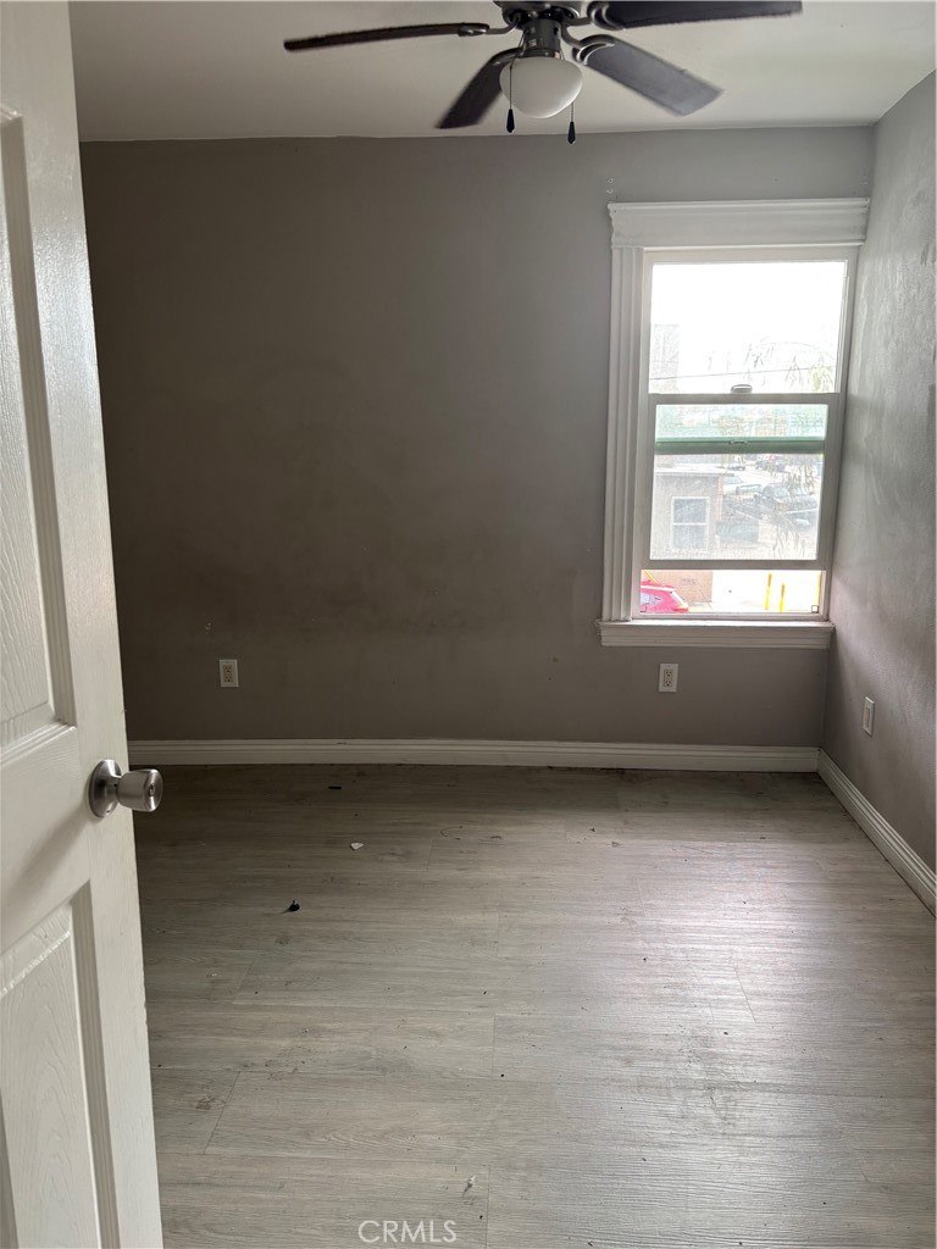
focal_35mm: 26
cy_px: 624
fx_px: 938
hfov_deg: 53.1
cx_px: 468
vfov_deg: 67.3
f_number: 1.6
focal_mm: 5.96
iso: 64
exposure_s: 1/60
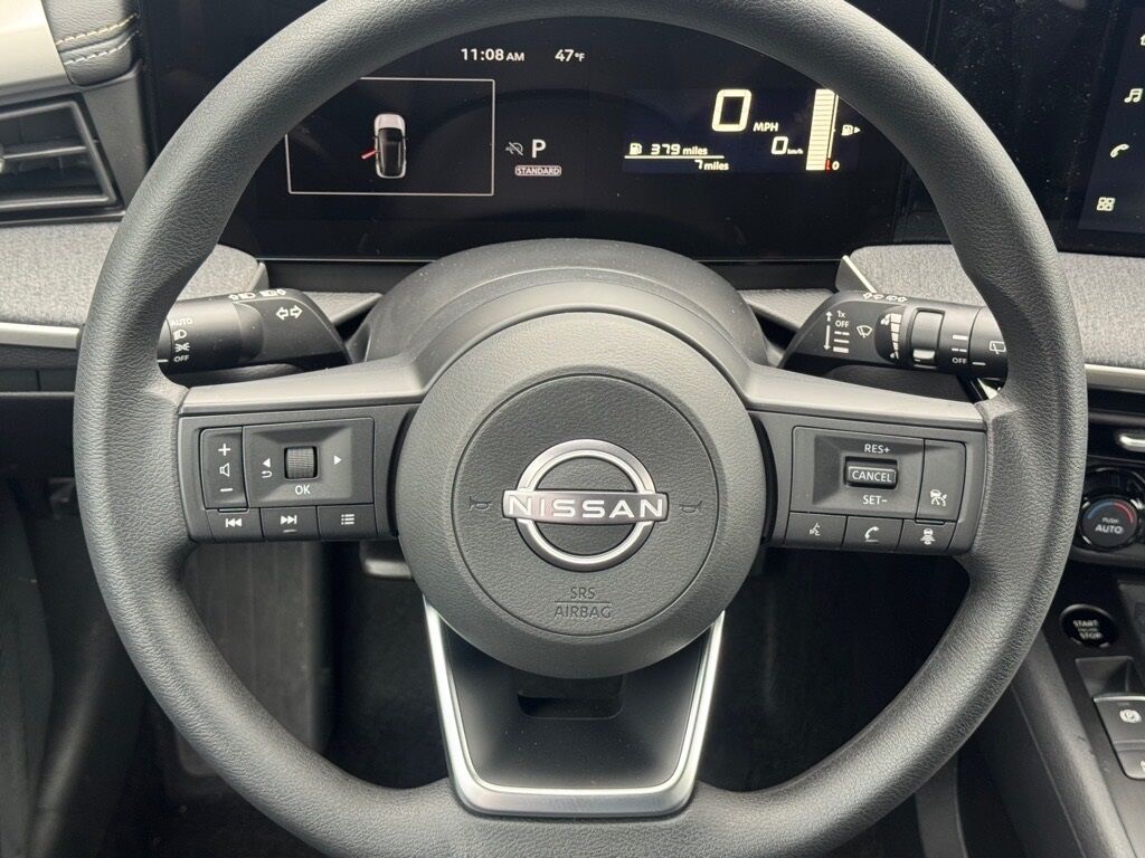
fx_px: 1588
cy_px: 429
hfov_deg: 39.7
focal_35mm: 48
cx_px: 572
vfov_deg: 30.3
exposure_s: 1/60
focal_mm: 6.76
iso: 100
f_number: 1.78
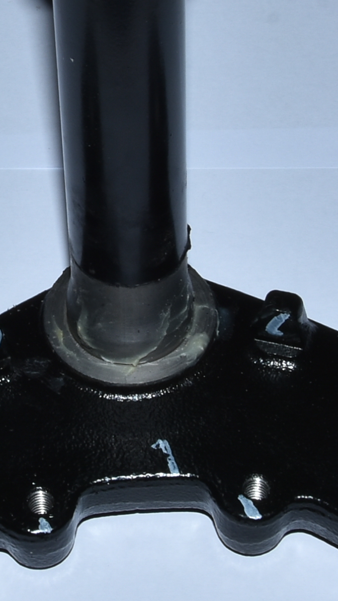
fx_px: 2357
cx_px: -38
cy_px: 127
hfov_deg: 8.1
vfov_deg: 14.4
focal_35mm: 148
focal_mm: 25
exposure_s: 1/125
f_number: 18
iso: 100
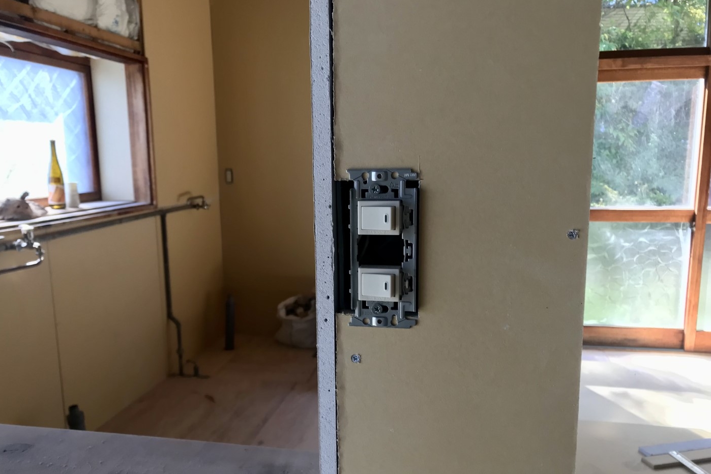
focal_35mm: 30
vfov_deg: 43.5
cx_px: 345
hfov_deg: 61.9
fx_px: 592
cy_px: 263
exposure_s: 1/95
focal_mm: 4
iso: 32
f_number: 1.8
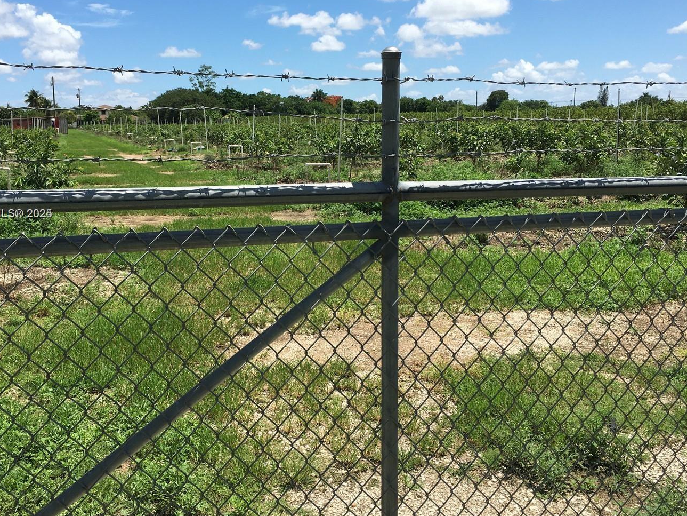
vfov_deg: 39.5
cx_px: 308
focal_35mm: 36
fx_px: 715
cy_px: 215
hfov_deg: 51.3
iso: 25
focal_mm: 4.15
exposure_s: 1/1748
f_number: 2.2
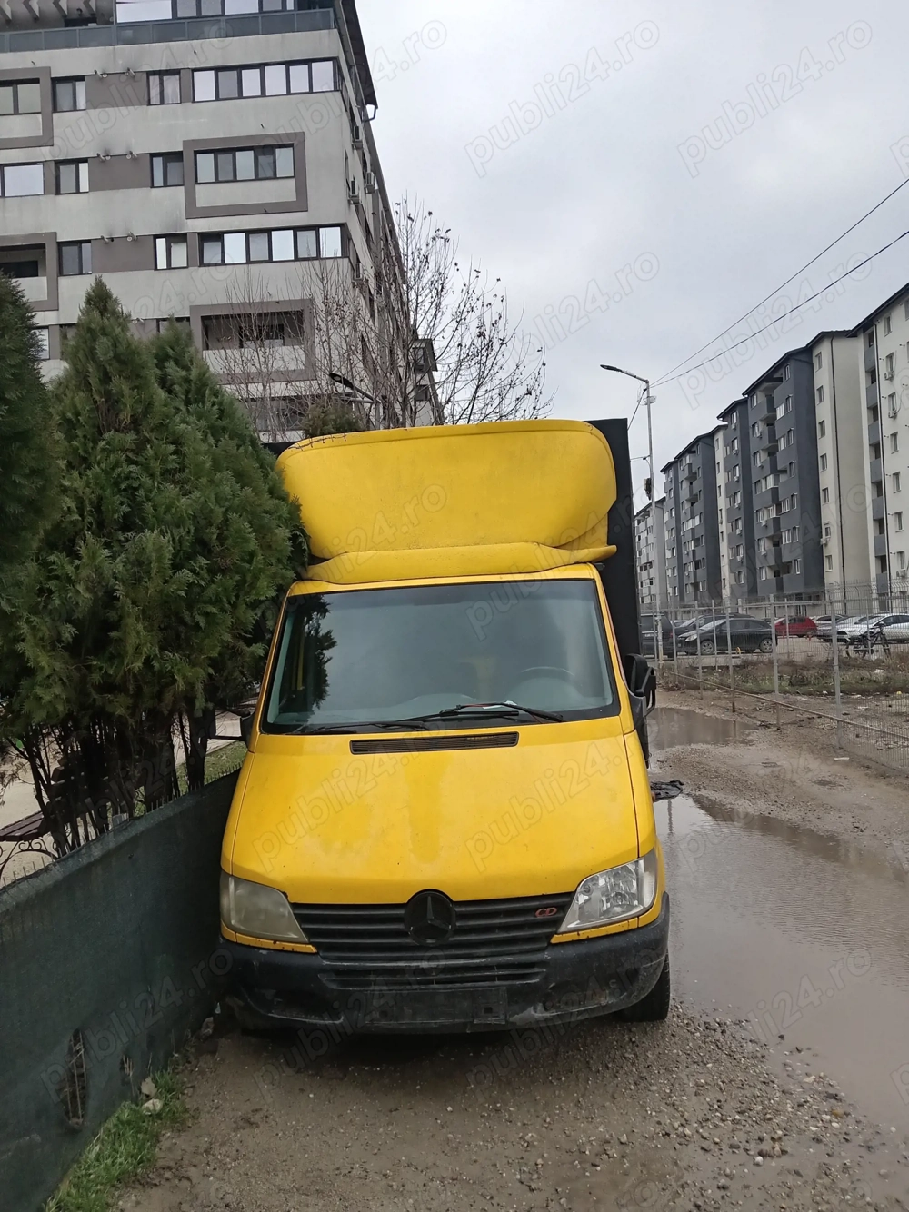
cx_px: 454
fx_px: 946
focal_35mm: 27
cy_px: 606
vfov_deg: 65.3
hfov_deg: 51.3
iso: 546
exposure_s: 1/900
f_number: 1.8
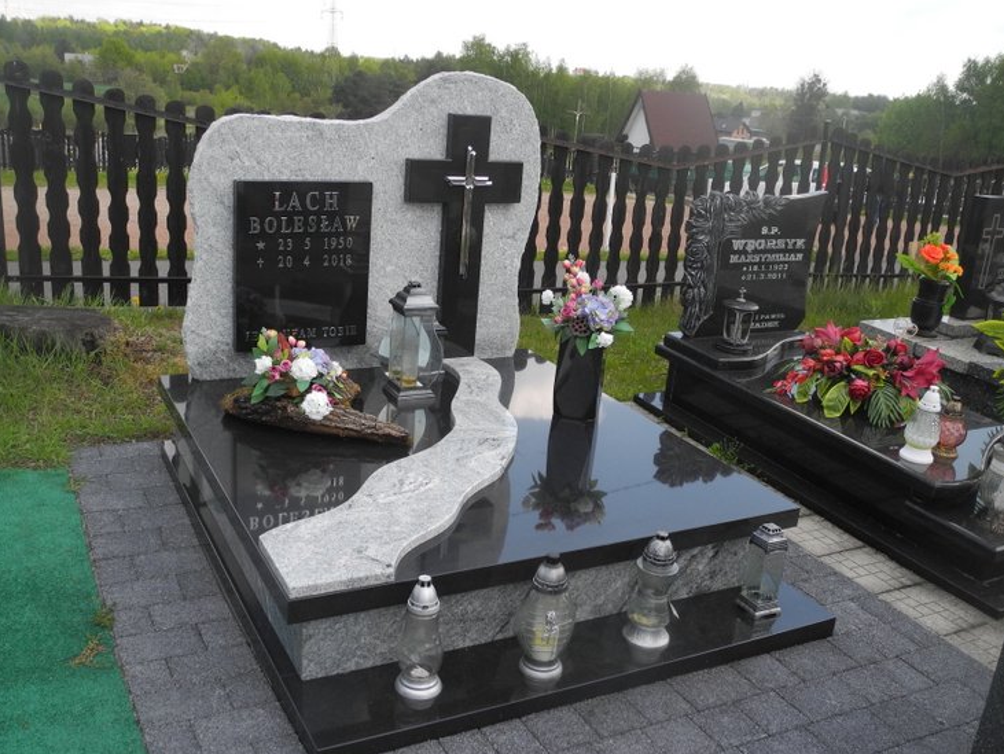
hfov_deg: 52.6
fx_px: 1016
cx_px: 475
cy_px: 387
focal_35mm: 35
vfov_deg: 40.7
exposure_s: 1/500
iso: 100
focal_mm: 6.8
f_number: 2.8
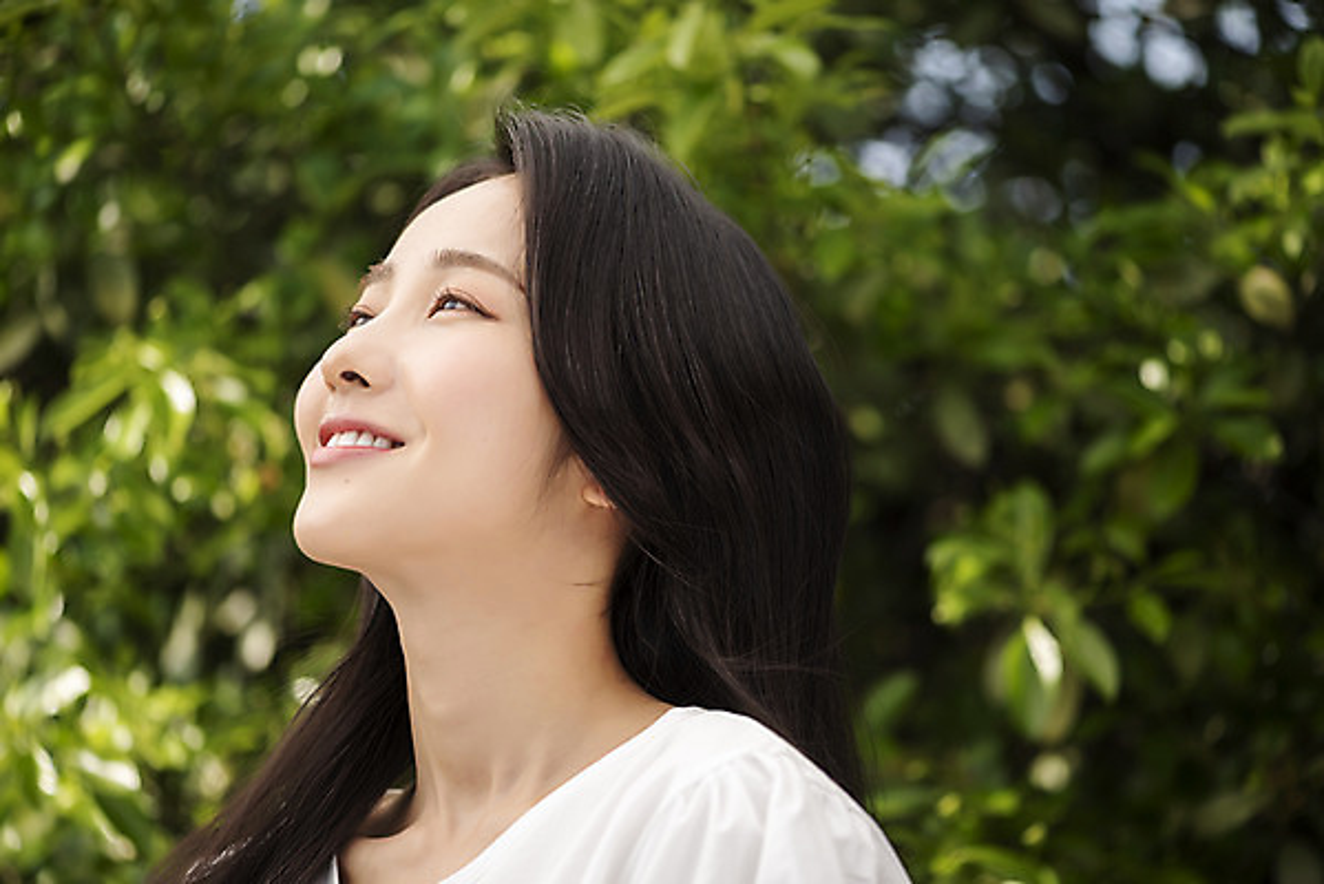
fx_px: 3863
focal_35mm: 105
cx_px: 662
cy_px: 442
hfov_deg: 19.4
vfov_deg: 13.1
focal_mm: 105
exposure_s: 1/400
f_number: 4
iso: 100
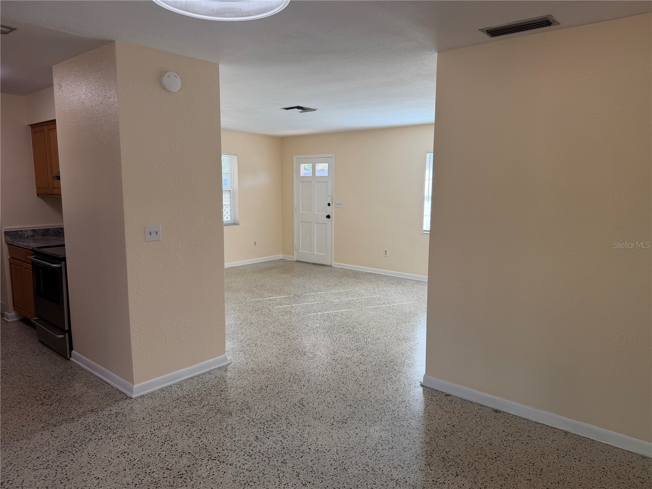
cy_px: 244
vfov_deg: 56.8
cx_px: 326
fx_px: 452
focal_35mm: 24
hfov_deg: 71.6
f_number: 1.78
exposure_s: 1/182
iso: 100
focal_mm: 6.76
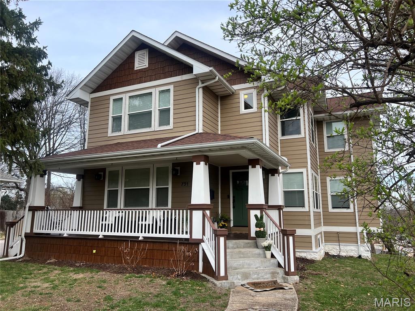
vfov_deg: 53.1
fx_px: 312
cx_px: 208
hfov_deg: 67.3
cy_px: 156
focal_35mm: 26
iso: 50
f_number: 1.5
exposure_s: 1/1468
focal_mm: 5.7
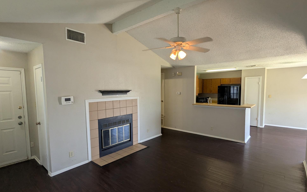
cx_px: 157
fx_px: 151
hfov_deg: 91.1
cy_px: 102
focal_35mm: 18
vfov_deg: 64.9
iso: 308
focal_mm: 2.35
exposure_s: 1/120
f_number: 2.2
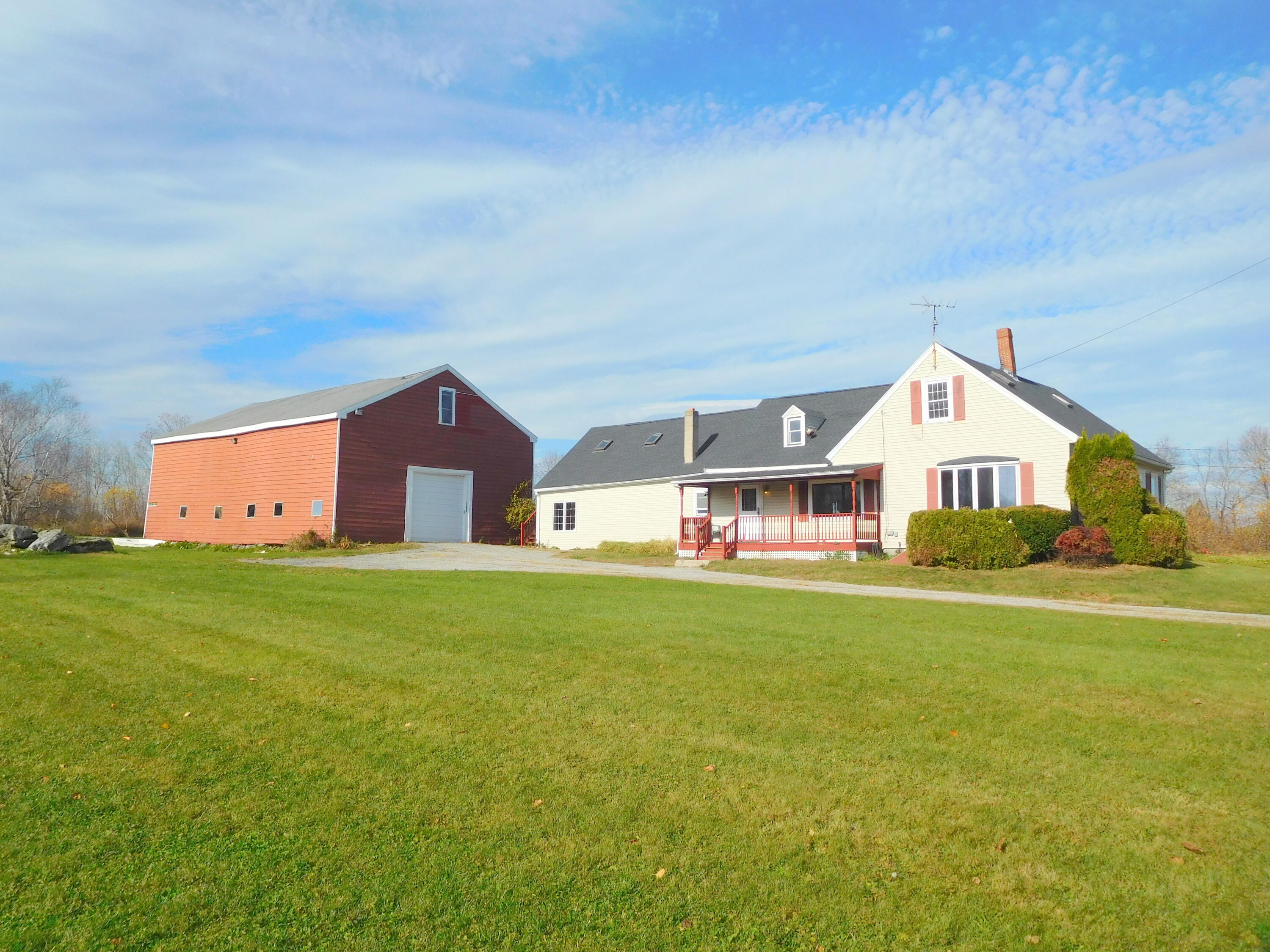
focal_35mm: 25
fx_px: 917
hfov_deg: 69.4
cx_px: 635
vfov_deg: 54.9
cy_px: 476
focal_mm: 4.5
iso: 125
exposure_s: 1/800
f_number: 6.8
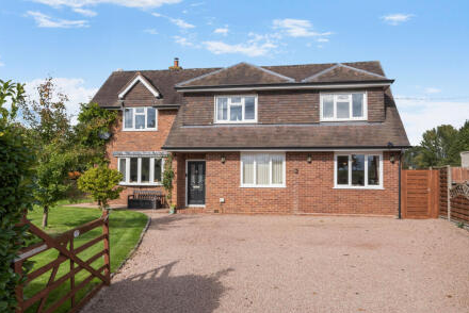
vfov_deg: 48.0
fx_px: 352
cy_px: 160
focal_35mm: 27
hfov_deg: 67.3
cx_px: 242
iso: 400
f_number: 9
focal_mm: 16.6
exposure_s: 1/750
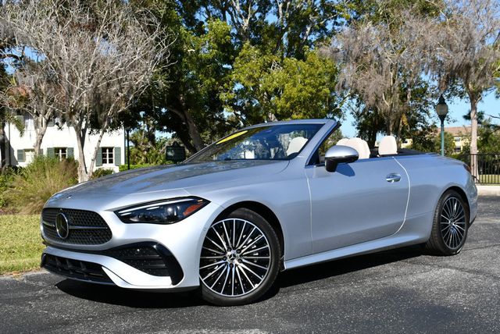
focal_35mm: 44
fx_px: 612
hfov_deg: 44.5
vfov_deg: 30.6
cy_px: 167
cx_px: 250
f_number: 9
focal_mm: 22
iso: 100
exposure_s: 1/320
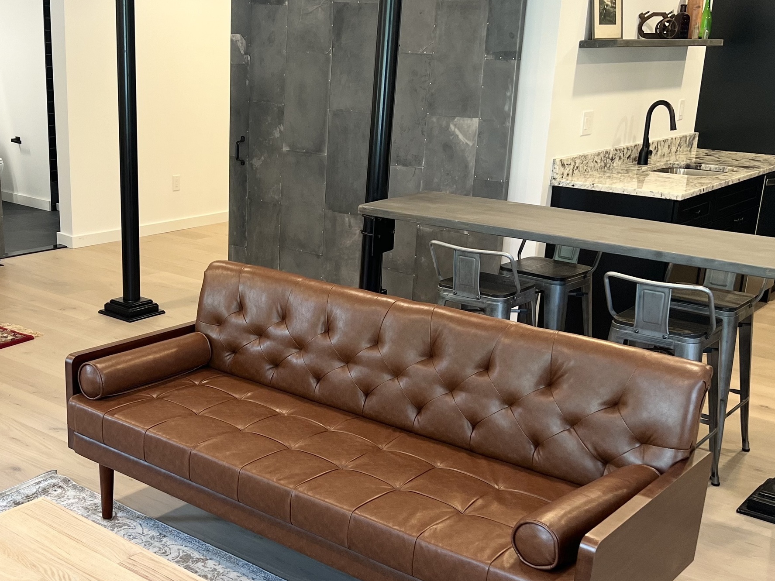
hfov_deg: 41.5
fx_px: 1007
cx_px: 255
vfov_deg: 32.1
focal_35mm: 45
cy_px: 337
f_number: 1.5
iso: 100
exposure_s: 1/60
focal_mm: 5.7
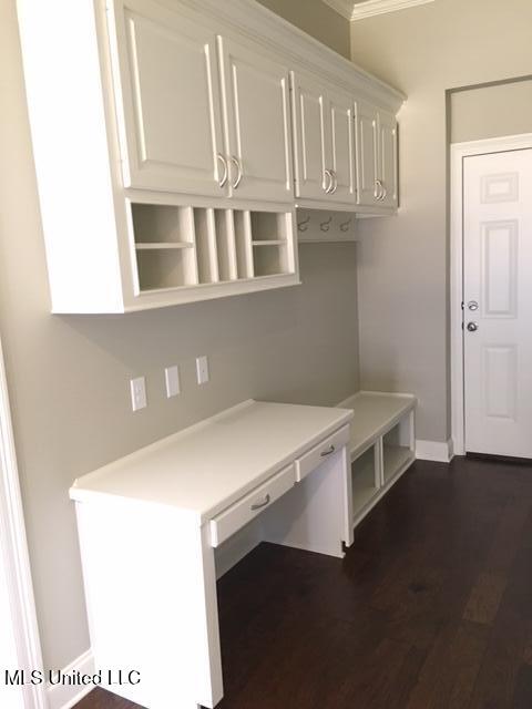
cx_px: 266
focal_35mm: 29
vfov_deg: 61.7
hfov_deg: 48.2
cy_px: 354
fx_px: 594
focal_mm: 4.15
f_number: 2.2
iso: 200
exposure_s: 1/20
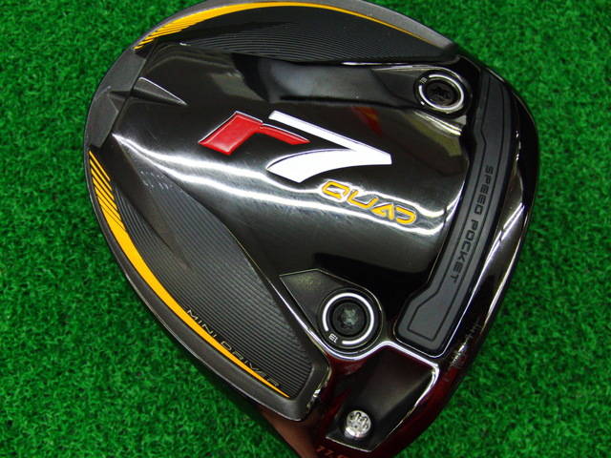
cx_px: 306
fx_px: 653
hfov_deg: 50.1
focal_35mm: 37
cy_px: 229
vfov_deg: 38.7
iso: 400
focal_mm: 6.42
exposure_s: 1/60
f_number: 3.6
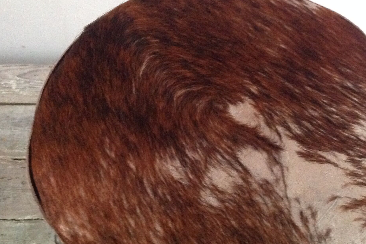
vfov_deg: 26.5
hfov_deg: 38.8
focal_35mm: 51
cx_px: 205
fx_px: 519
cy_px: 142
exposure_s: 1/15
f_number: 2.4
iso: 640
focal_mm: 4.28
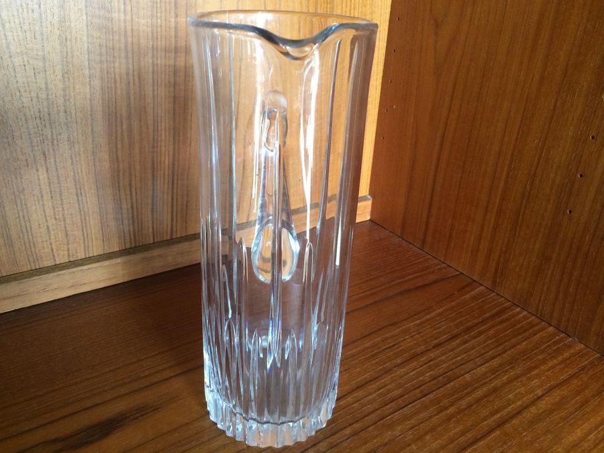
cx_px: 302
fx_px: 523
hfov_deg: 60.0
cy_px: 226
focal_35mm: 30
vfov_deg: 46.8
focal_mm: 4.12
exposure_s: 1/30
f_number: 2.2
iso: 64
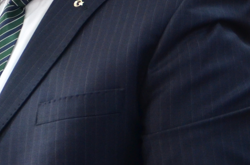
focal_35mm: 120
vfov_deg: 11.3
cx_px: -29
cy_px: 51
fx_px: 831
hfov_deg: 16.6
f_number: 4
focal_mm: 18
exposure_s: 1/60
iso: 640
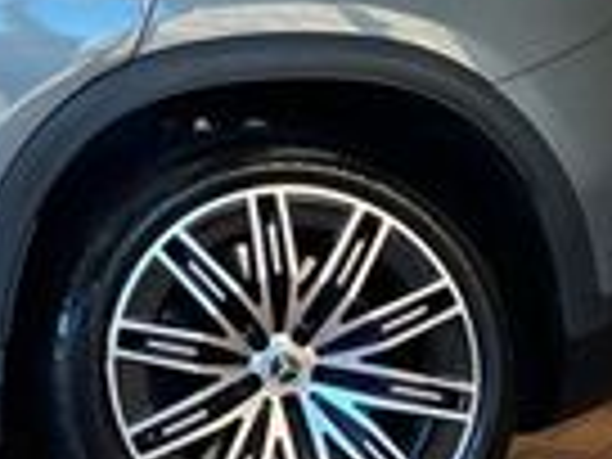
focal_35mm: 122
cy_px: 0
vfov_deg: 12.0
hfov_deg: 13.5
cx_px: -670
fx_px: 2157
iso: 32
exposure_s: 1/126
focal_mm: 4.2
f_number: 1.6
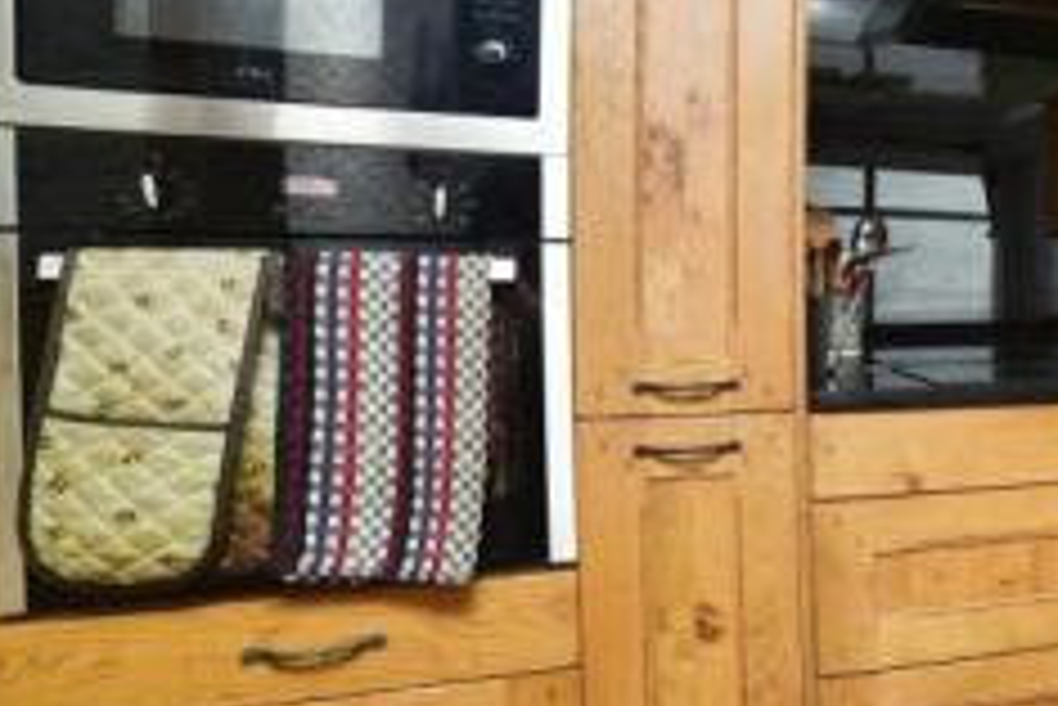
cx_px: 1429
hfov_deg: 33.3
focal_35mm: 39
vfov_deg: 34.2
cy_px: 295
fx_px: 1147
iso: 500
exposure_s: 1/30
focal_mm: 14
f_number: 8
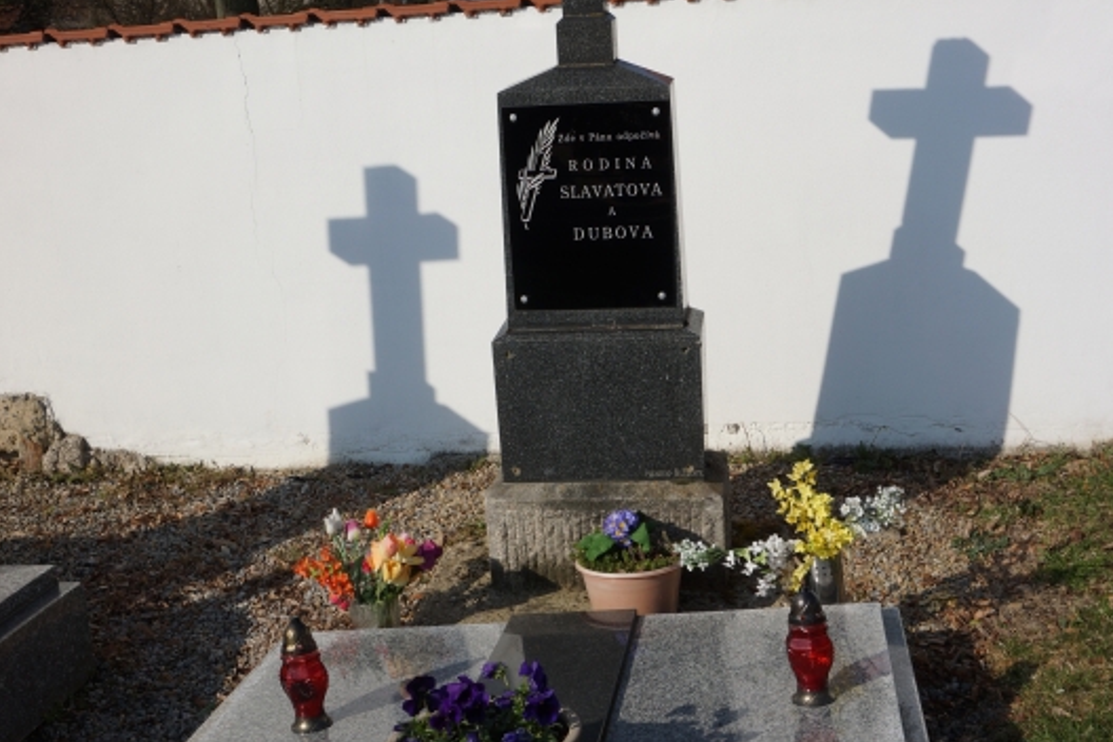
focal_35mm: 47
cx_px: 553
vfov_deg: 28.5
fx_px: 1453
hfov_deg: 41.9
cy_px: 493
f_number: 8
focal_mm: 21
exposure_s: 1/400
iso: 100
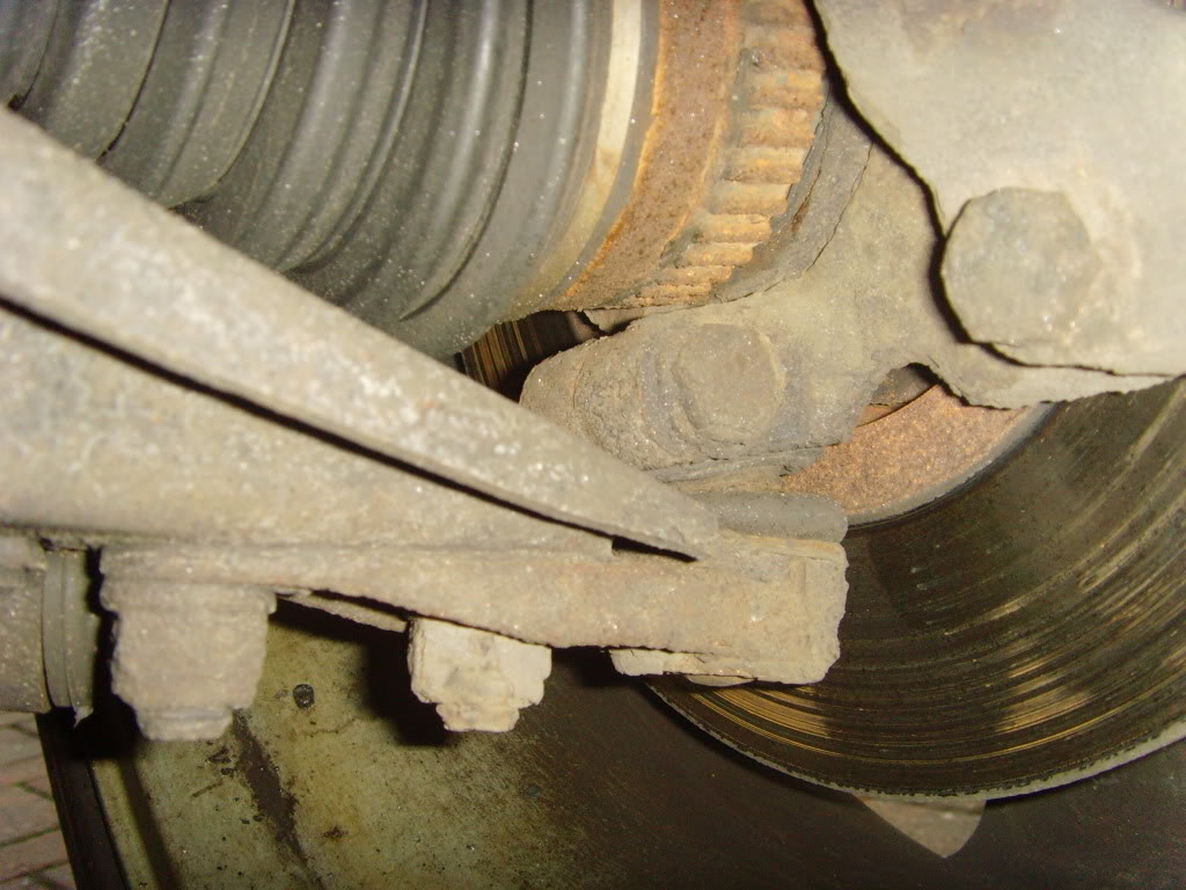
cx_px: 593
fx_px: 1336
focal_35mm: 39
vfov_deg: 36.8
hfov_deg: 47.9
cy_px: 445
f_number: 3.5
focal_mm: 6.6
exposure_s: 1/45
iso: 200
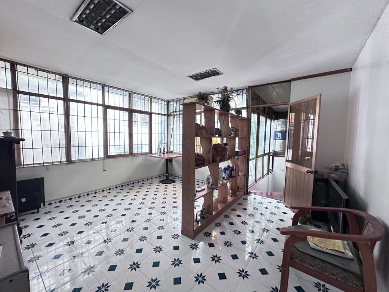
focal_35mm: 14
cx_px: 194
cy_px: 146
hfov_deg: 102.1
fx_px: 157
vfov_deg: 85.7
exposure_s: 1/50
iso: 500
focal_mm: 2.22
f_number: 2.2
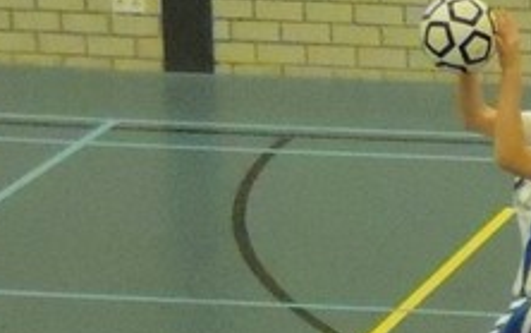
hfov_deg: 5.6
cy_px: 903
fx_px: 5314
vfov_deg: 3.5
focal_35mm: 367
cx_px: 1115
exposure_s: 1/320
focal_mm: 13.3
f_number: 3.9
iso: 3200
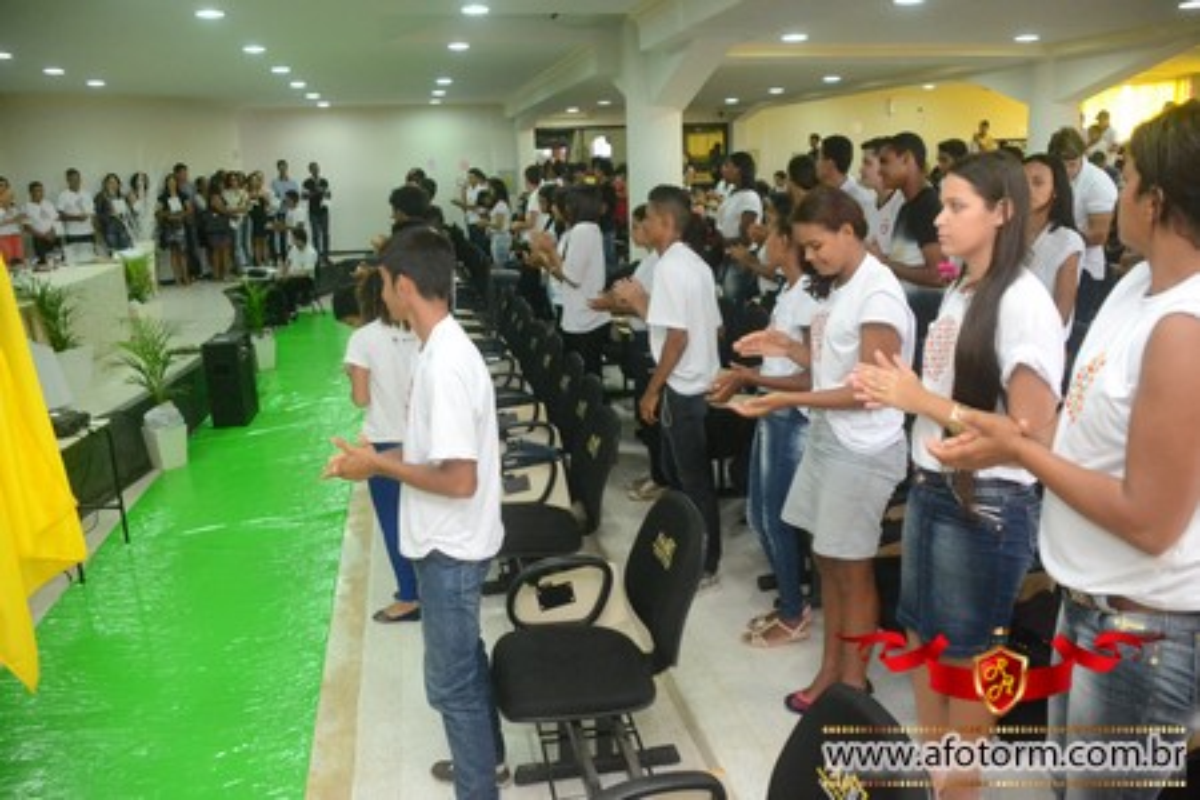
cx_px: 600
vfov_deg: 43.6
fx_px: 1000
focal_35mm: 30
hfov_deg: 61.9
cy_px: 400
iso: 3200
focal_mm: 20
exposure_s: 1/125
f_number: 3.5
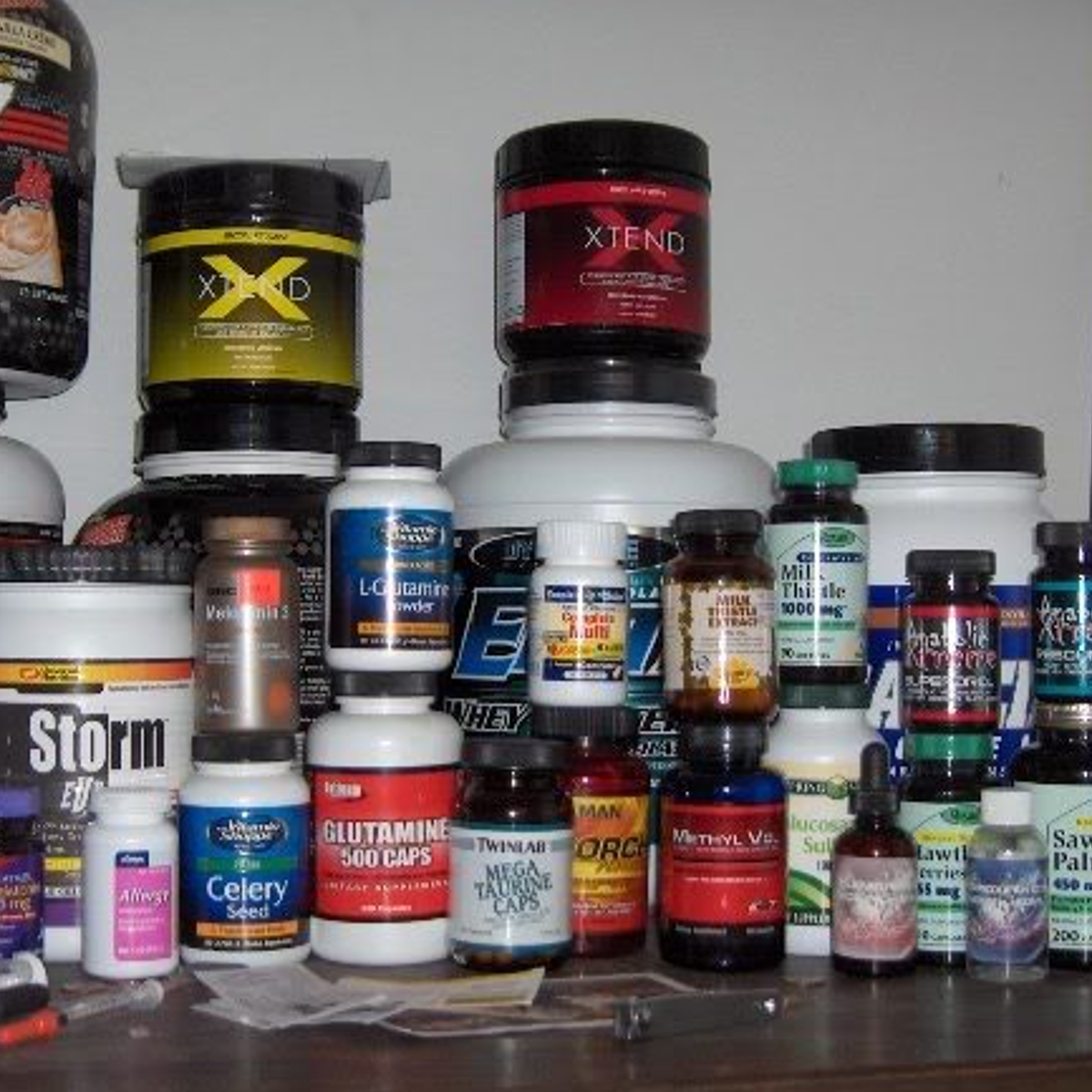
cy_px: 575
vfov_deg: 33.4
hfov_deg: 33.4
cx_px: 512
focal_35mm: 51
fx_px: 1820
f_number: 2.8
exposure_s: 1/60
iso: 100
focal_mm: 8
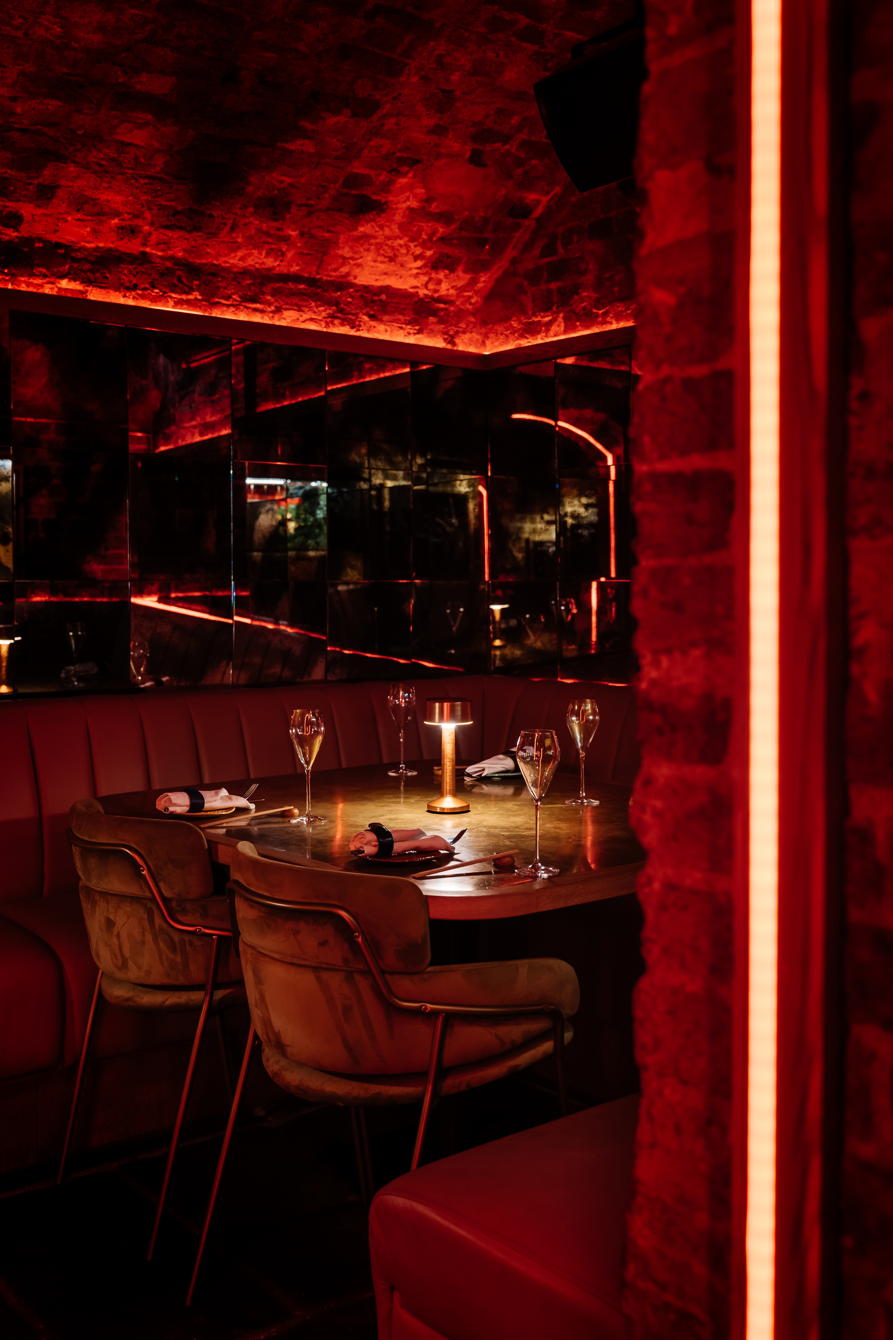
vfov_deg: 53.1
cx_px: 446
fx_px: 1339
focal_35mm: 36
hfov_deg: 36.9
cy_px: 670
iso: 400
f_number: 4
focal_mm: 36
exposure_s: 1/30
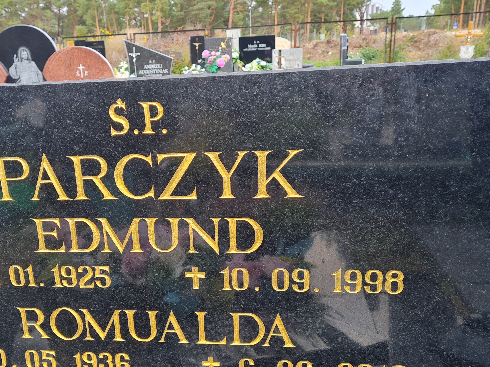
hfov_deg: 47.5
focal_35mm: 39
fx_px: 552
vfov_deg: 36.6
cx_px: 190
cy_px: 228
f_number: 1.8
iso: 50
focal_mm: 5.4
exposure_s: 1/308
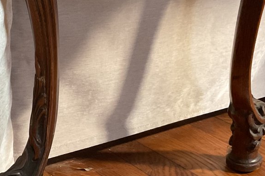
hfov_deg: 25.5
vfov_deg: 17.3
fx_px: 581
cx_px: 76
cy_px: 99
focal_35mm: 79
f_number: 1.8
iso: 250
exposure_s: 1/40
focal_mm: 3
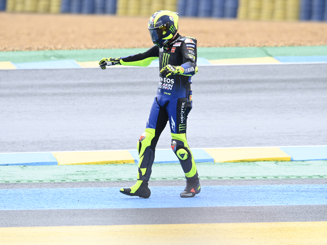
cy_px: 123
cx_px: 161
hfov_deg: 3.1
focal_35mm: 650
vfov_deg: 2.3
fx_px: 6140
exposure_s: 1/640
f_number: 8
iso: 800
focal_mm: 600
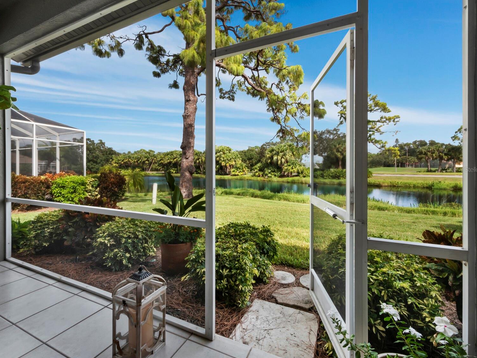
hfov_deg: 98.2
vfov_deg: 81.7
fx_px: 207
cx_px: 239
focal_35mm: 15
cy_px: 169
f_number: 11
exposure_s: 1/50
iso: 400
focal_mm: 7
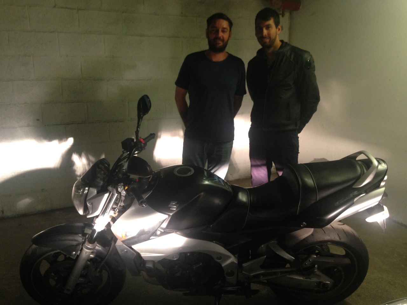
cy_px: 152
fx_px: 388
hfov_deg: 55.4
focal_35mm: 33
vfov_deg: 42.9
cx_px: 204
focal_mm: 4.12
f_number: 2.4
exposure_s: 1/20
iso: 200
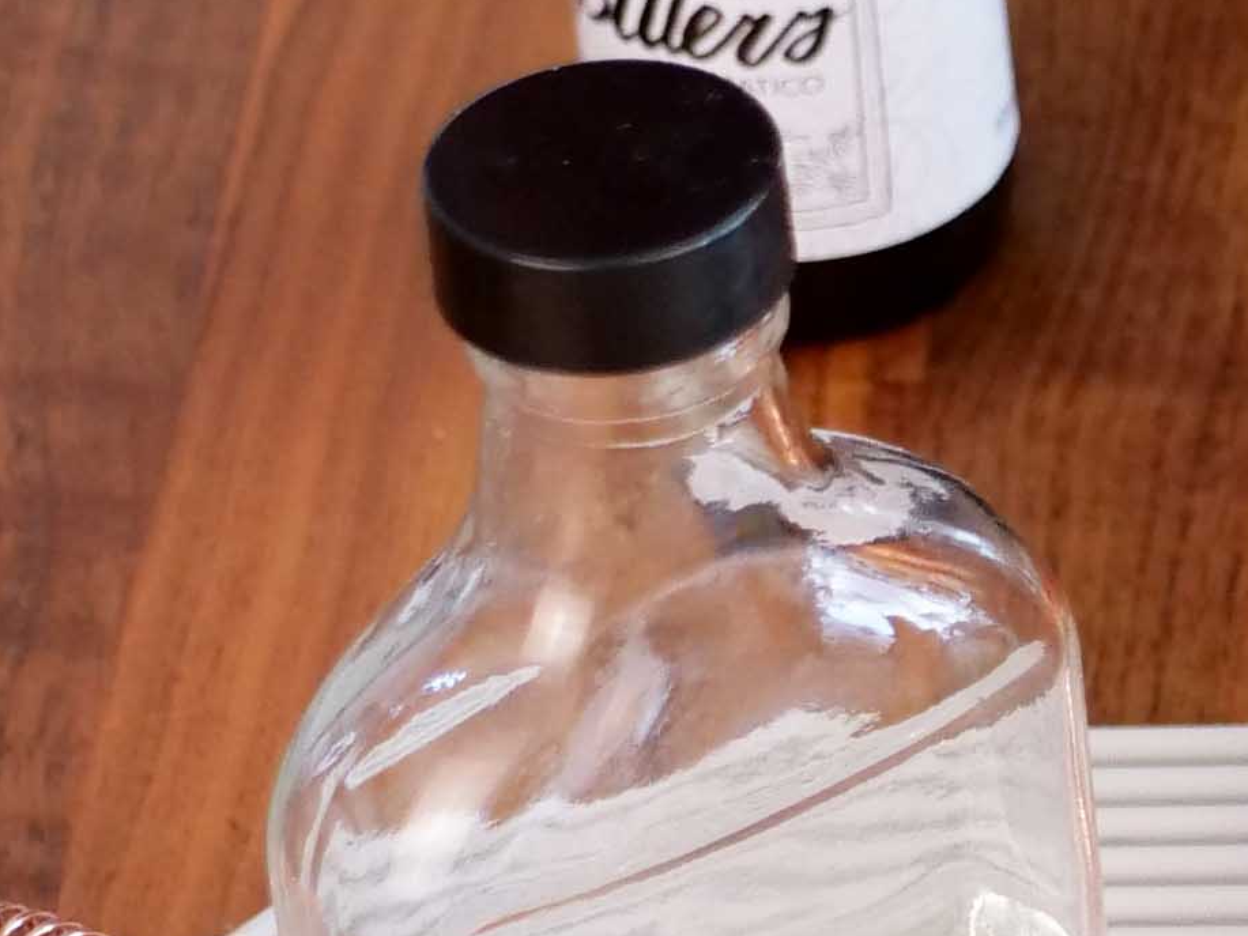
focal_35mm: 294
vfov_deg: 5.1
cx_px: 2304
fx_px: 10601
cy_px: 264
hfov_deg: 6.6
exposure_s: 1/60
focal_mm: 26
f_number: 2.8
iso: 500
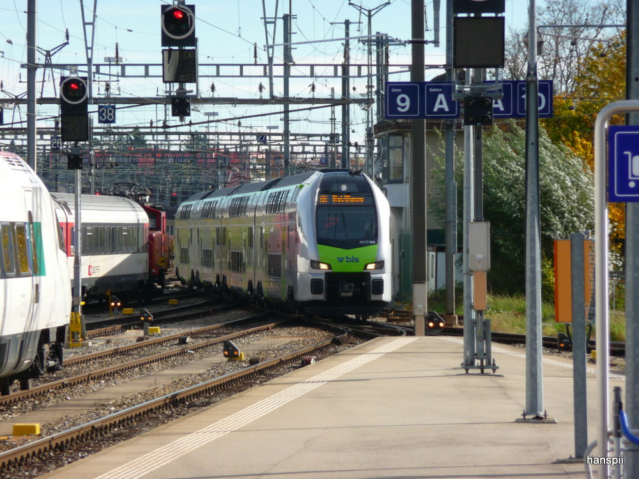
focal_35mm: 280
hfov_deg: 7.1
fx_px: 5169
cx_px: 320
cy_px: 240
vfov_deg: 5.3
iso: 100
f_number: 4.9
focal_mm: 47
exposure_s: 1/320
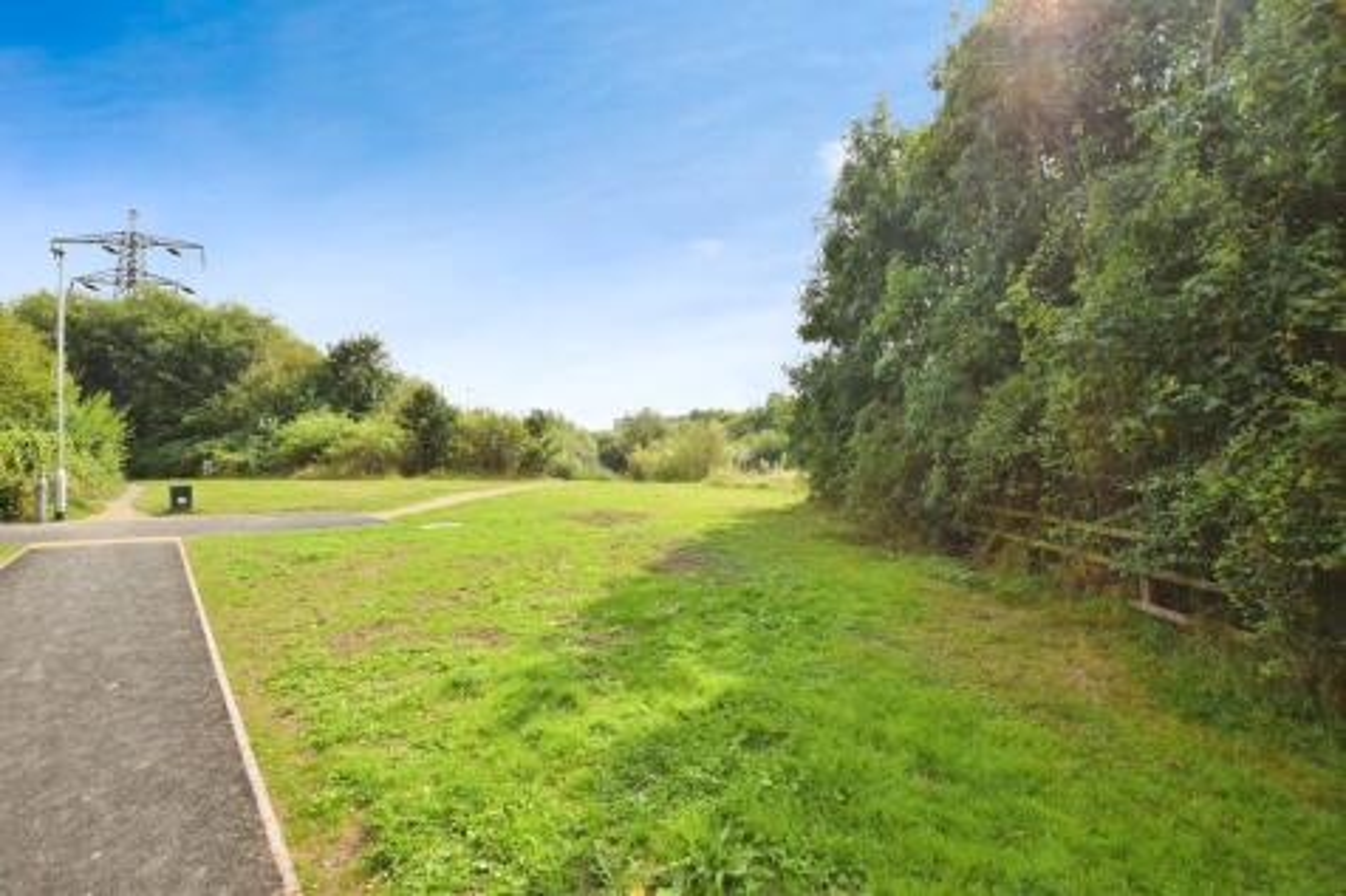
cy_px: 448
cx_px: 673
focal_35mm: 15
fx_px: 561
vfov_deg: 77.3
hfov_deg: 100.4
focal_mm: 10
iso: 100
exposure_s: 1/200
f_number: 8
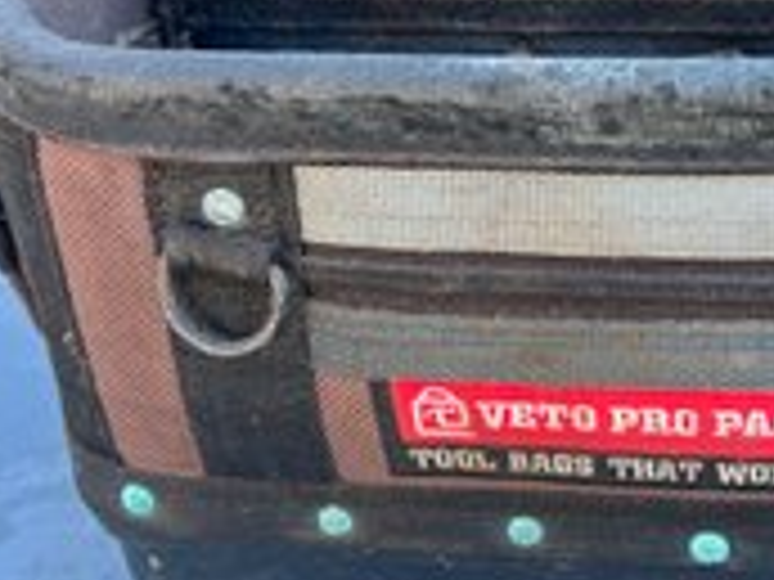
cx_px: 619
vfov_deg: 28.0
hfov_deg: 35.6
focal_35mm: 52
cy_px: 259
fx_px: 1163
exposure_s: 1/121
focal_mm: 5.7
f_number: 1.5
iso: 64
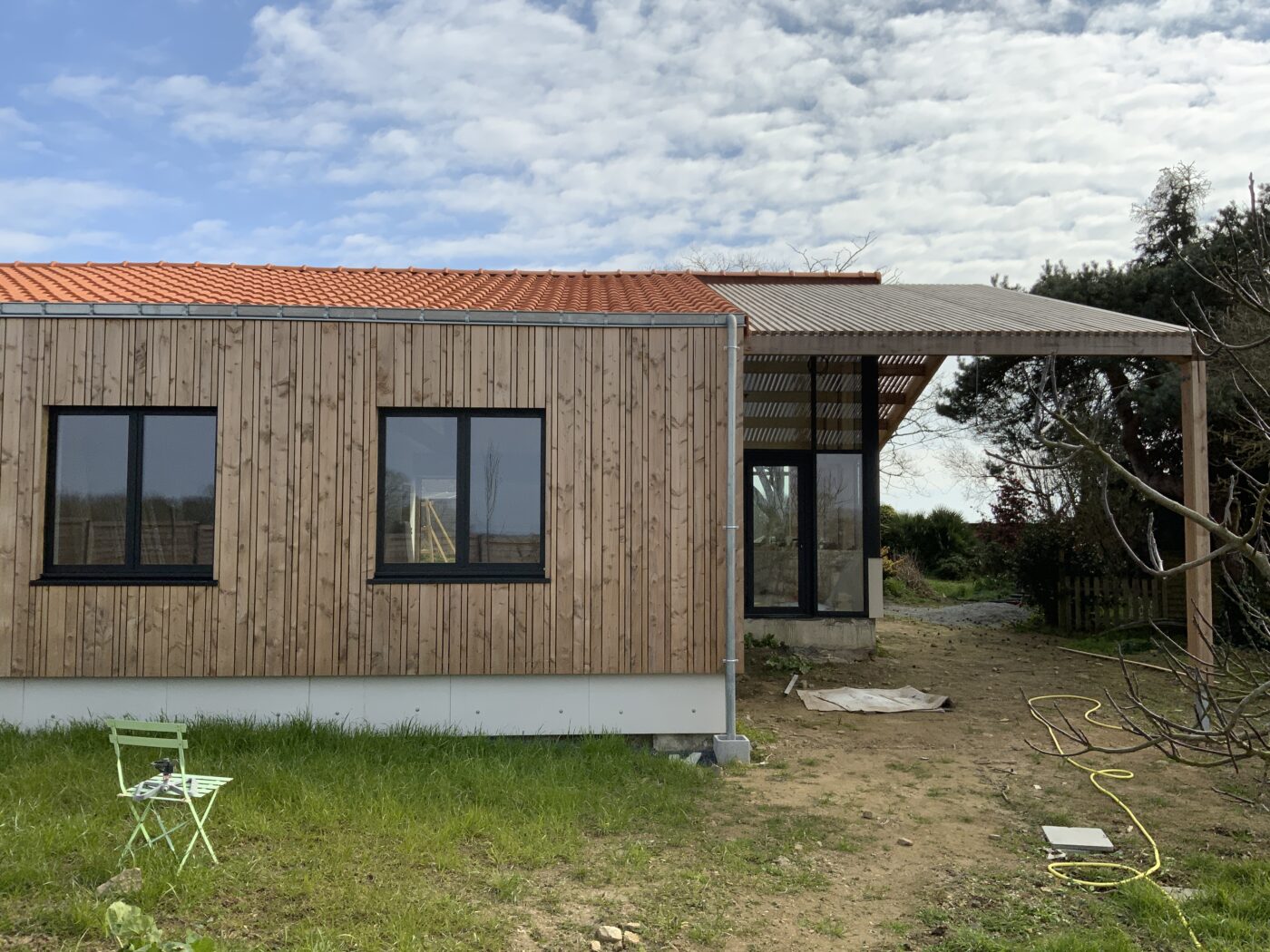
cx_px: 635
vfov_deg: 48.2
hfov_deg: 61.7
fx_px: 1064
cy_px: 476
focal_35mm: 29
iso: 16
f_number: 1.8
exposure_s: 1/2959
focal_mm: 3
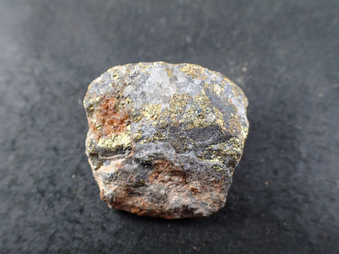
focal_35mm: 30
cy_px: 127
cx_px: 170
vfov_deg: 46.8
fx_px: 294
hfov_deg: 60.0
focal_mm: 5.5
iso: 160
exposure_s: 1/125
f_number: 2.3
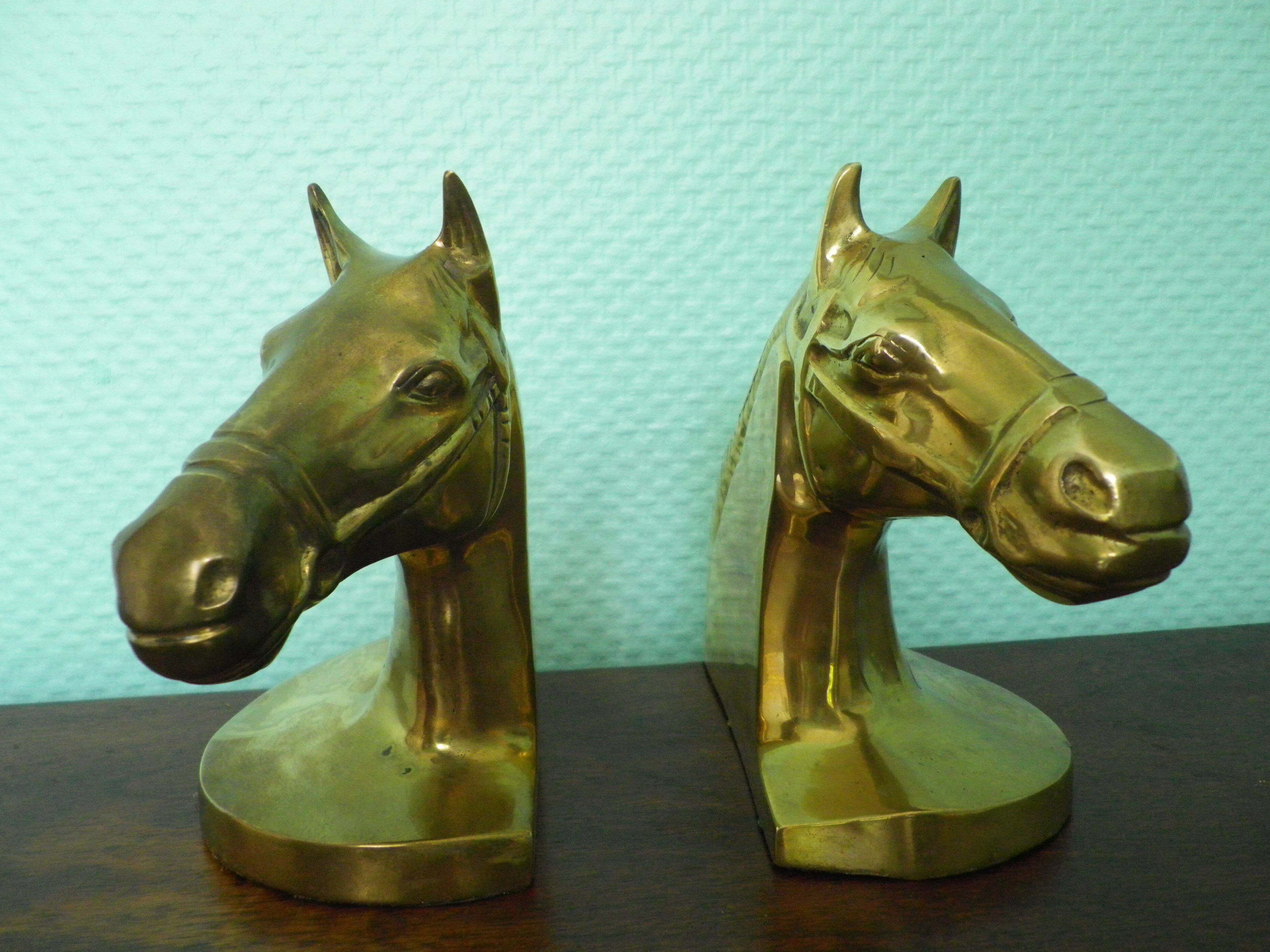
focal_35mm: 30
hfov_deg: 60.0
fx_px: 1101
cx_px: 646
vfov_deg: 46.8
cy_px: 495
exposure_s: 1/60
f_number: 2.6
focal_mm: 4.9
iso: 320
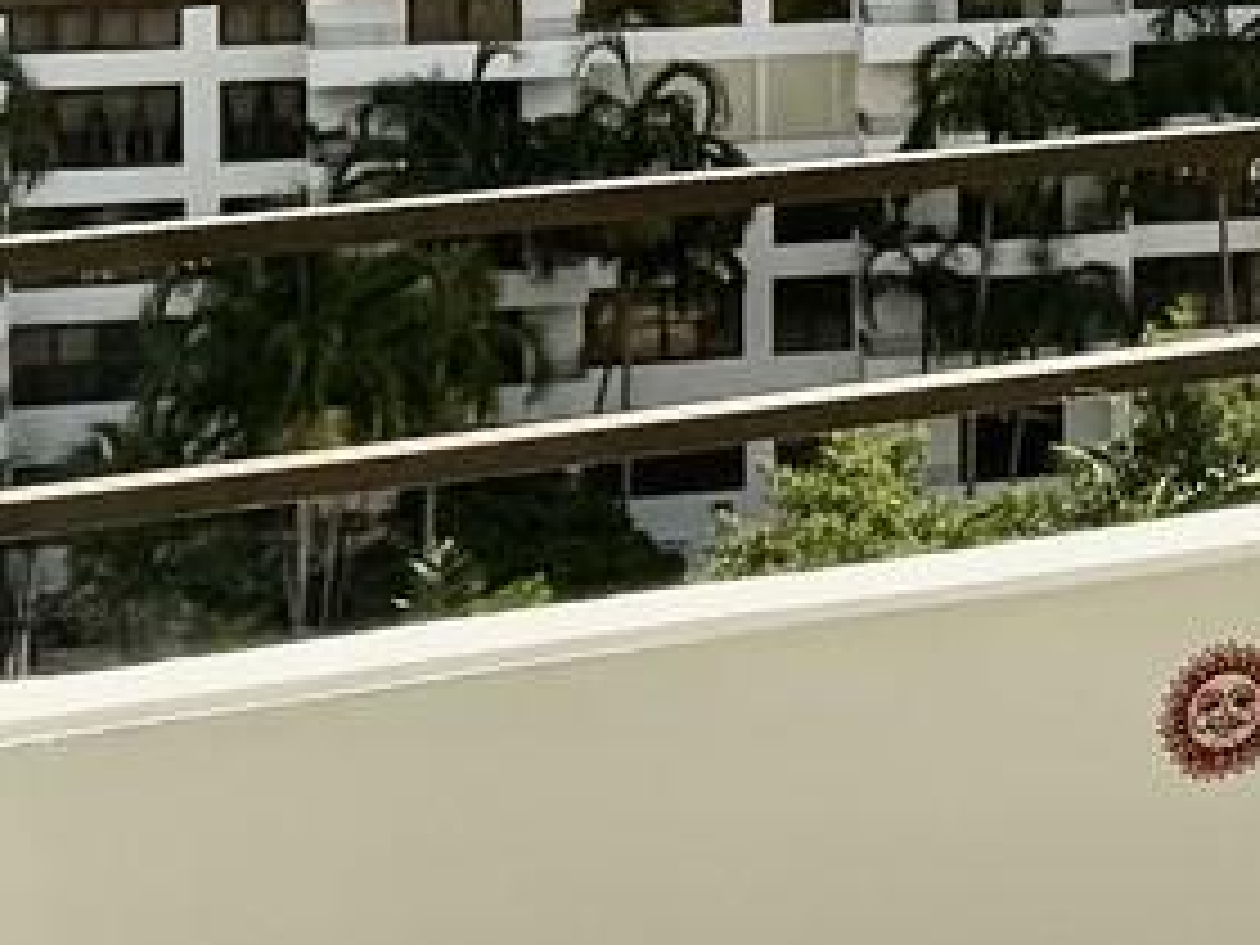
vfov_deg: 10.6
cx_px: 3020
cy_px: -320
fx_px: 4987
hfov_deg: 11.8
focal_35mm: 137
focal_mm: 6.76
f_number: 1.78
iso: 80
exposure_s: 1/2252
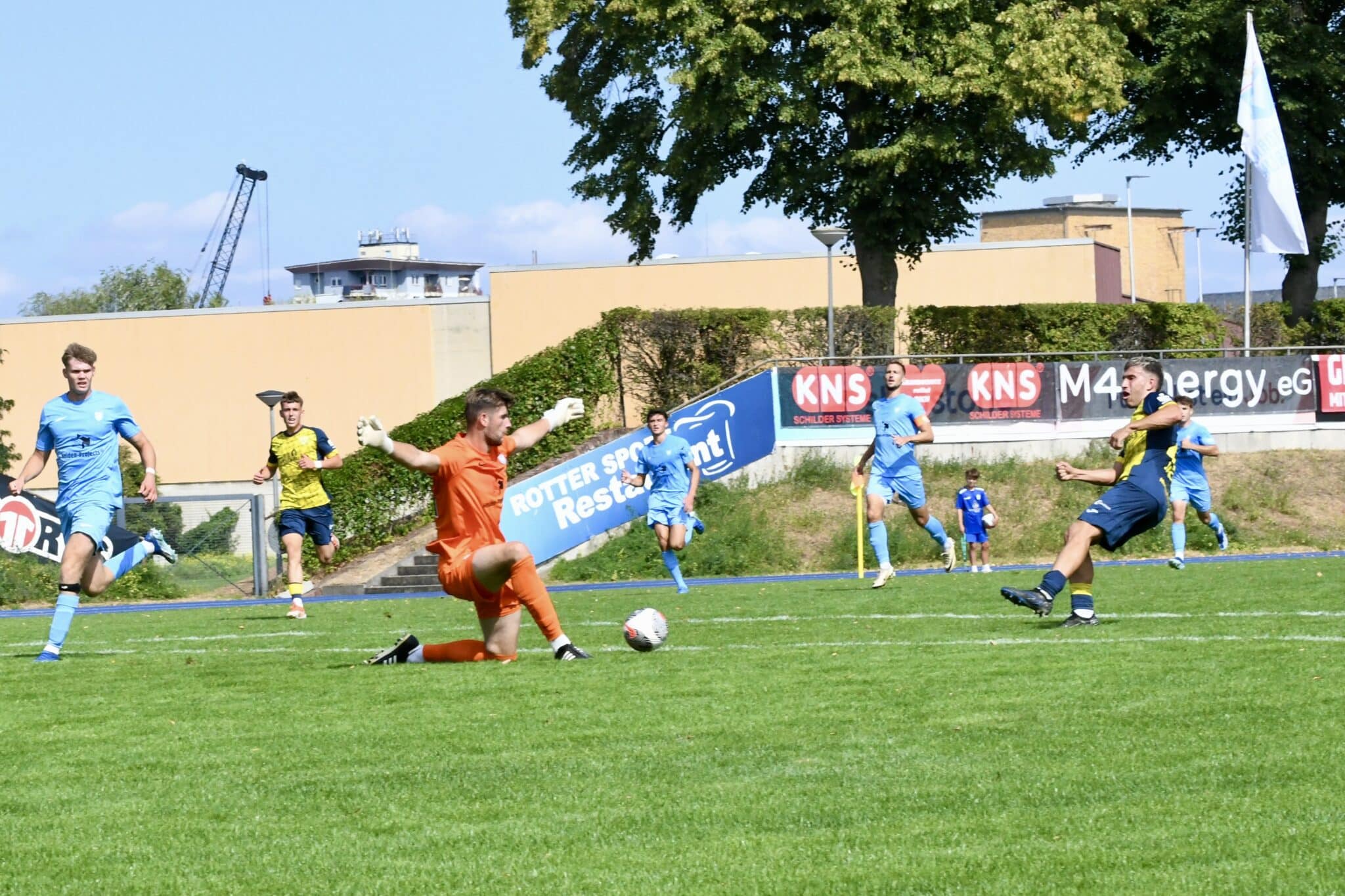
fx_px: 2988
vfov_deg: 17.1
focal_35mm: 80
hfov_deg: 25.4
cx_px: 672
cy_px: 448
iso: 2000
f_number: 13
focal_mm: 80
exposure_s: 1/1600
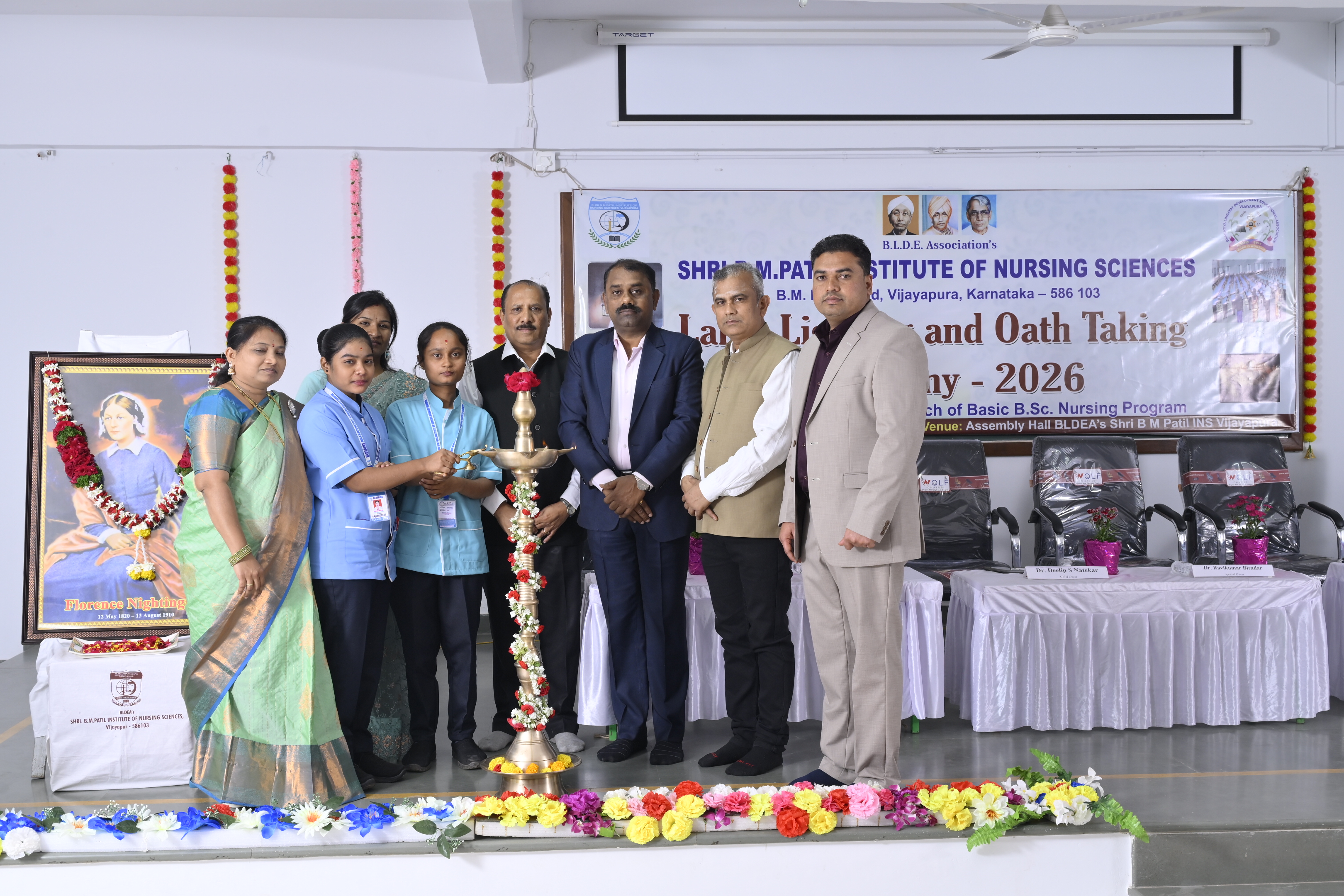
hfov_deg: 46.4
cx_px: 672
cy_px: 448
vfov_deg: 31.9
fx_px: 1568
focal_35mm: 42
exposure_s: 1/125
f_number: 8
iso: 320
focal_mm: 42
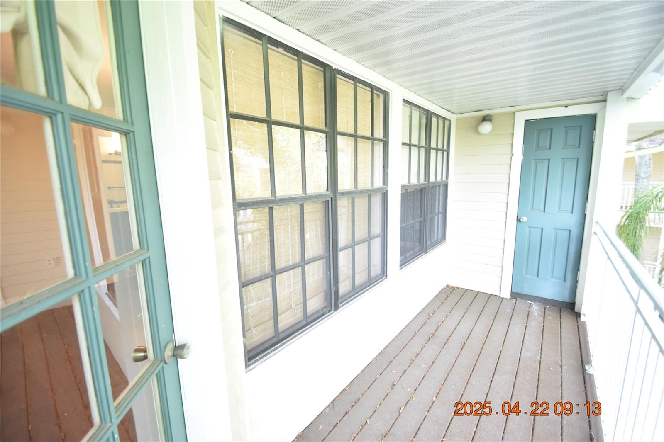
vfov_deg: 77.3
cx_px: 332
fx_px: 277
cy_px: 221
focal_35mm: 15
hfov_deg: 100.4
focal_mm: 10
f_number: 4
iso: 800
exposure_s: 1/45
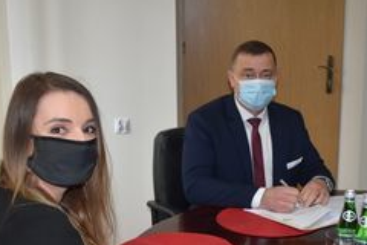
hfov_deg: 31.8
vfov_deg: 21.4
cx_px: 225
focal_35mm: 63
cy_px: 182
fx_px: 642
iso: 800
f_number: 3.8
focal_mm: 24
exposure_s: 1/60
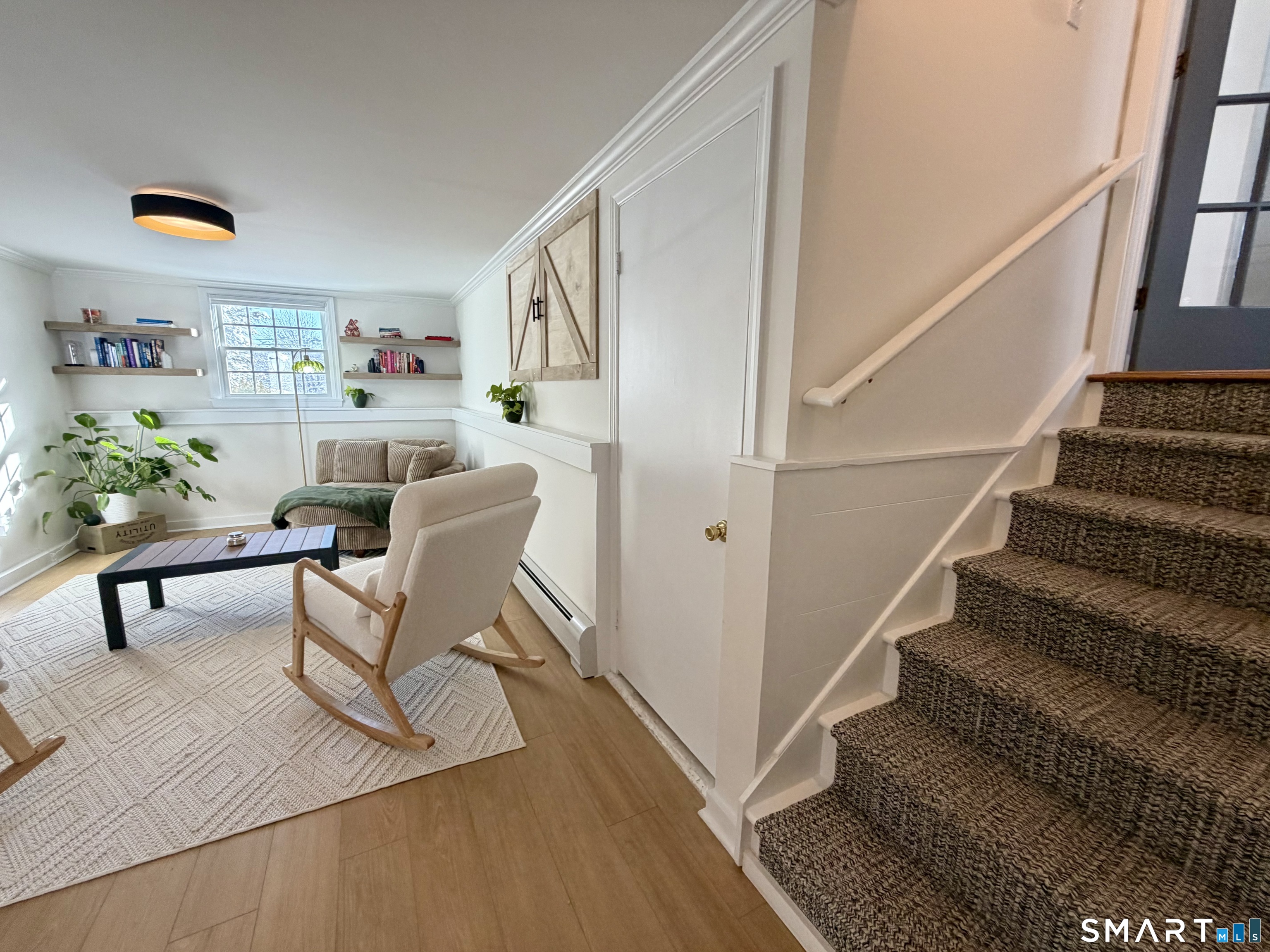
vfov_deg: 85.7
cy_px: 476
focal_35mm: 14
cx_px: 635
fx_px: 514
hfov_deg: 102.1
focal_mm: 2.22
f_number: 2.2
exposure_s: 1/120
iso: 200
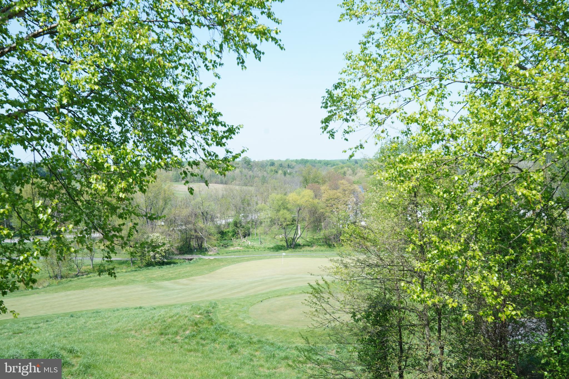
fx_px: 553
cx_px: 284
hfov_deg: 54.4
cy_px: 190
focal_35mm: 35
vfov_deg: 37.8
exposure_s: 1/500
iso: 500
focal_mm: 35
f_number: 8
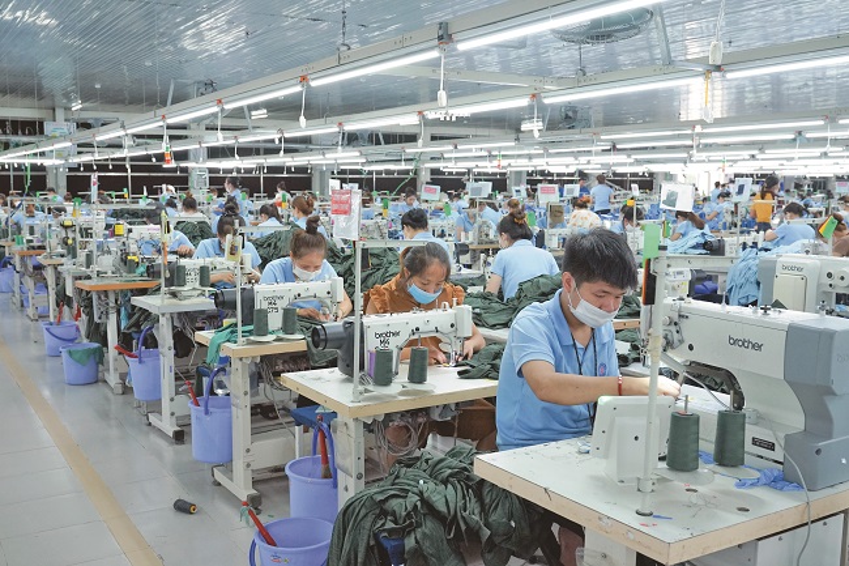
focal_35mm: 35
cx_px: 424
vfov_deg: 37.8
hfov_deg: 54.4
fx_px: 825
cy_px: 283
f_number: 6.3
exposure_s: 1/125
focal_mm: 35
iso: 1600
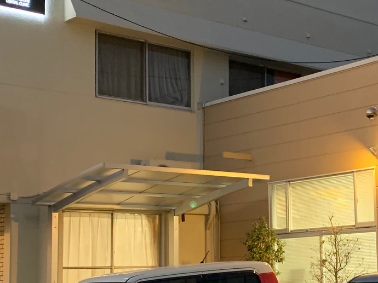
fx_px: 830
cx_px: 307
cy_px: 178
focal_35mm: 76
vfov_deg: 19.3
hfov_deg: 25.2
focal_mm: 4.25
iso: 320
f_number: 1.8
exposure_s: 1/40
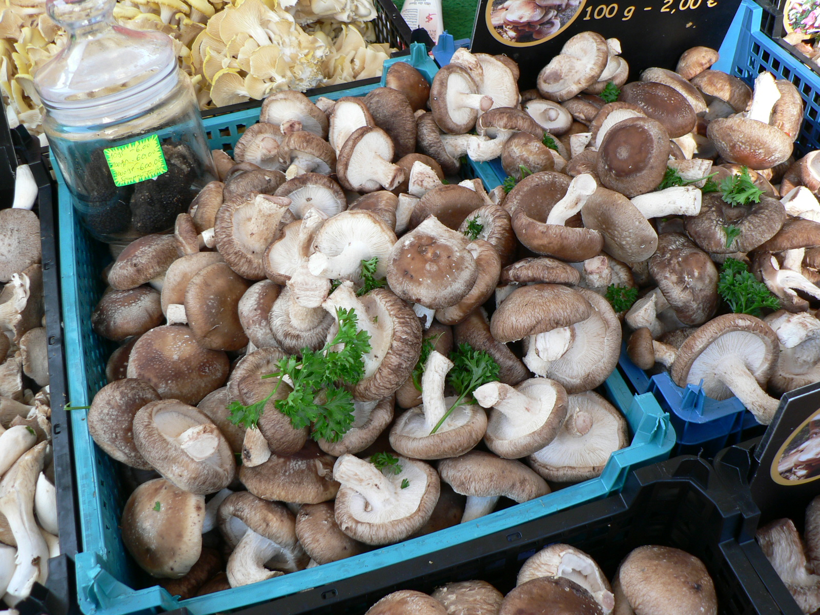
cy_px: 308
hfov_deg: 51.4
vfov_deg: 39.7
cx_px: 410
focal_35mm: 36
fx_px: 853
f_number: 2.8
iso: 80
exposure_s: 1/50
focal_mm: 6
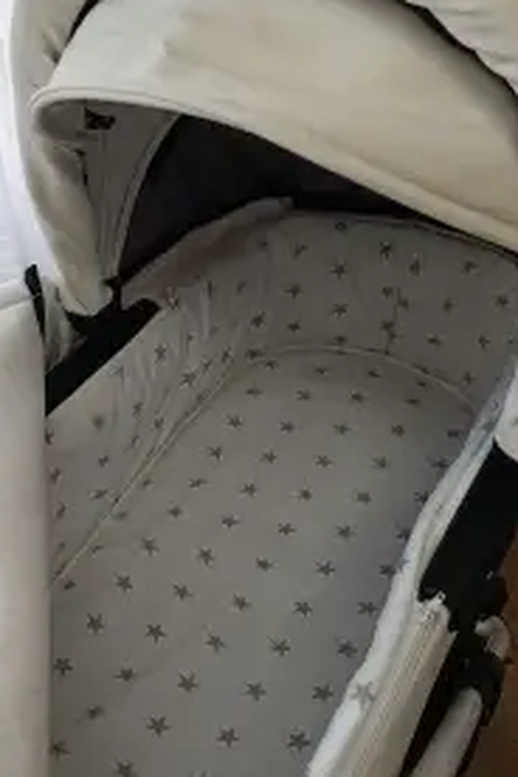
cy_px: 436
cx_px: 182
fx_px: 842
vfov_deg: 49.4
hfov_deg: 34.0
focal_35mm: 39
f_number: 1.65
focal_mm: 6.11
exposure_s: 1/100
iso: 175
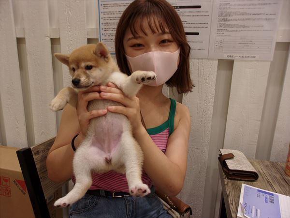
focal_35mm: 27
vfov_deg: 51.4
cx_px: 145
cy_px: 109
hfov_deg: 65.3
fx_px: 226
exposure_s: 1/38
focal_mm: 4.9
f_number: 3
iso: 80
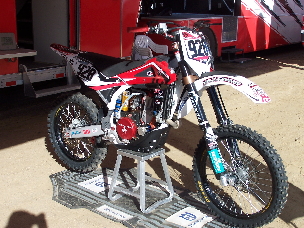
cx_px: 152
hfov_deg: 34.3
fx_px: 492
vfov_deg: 26.1
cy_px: 114
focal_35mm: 56
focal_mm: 9.3
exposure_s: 1/350
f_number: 4.5
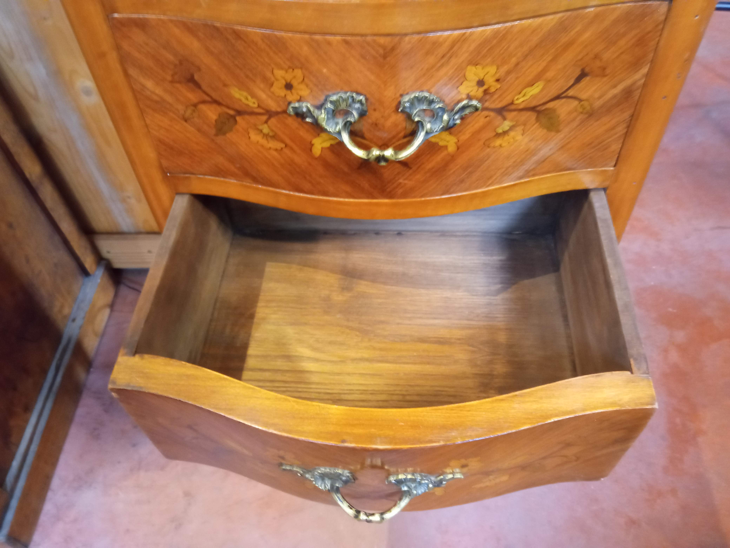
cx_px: 365
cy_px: 274
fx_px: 569
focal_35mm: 27
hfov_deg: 65.3
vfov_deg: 51.4
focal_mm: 3.79
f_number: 2.2
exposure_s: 1/14.3
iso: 1579
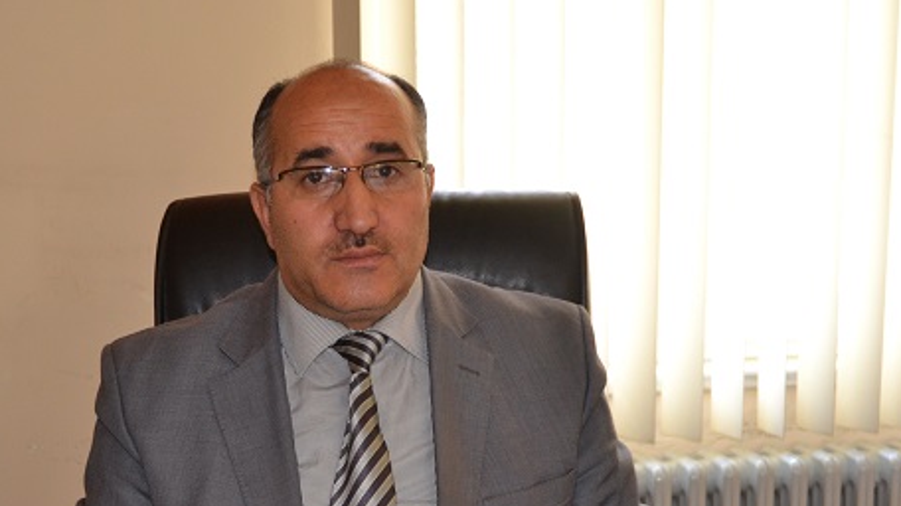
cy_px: 414
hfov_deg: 33.8
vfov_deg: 19.2
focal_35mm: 62
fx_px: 1481
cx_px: 379
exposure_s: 1/60
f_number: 4
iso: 720
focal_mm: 26
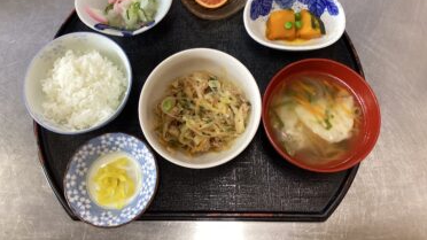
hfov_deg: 58.0
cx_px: 213
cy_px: 91
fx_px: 385
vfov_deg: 34.5
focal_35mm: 34
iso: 160
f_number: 2.4
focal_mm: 3.3
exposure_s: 1/50
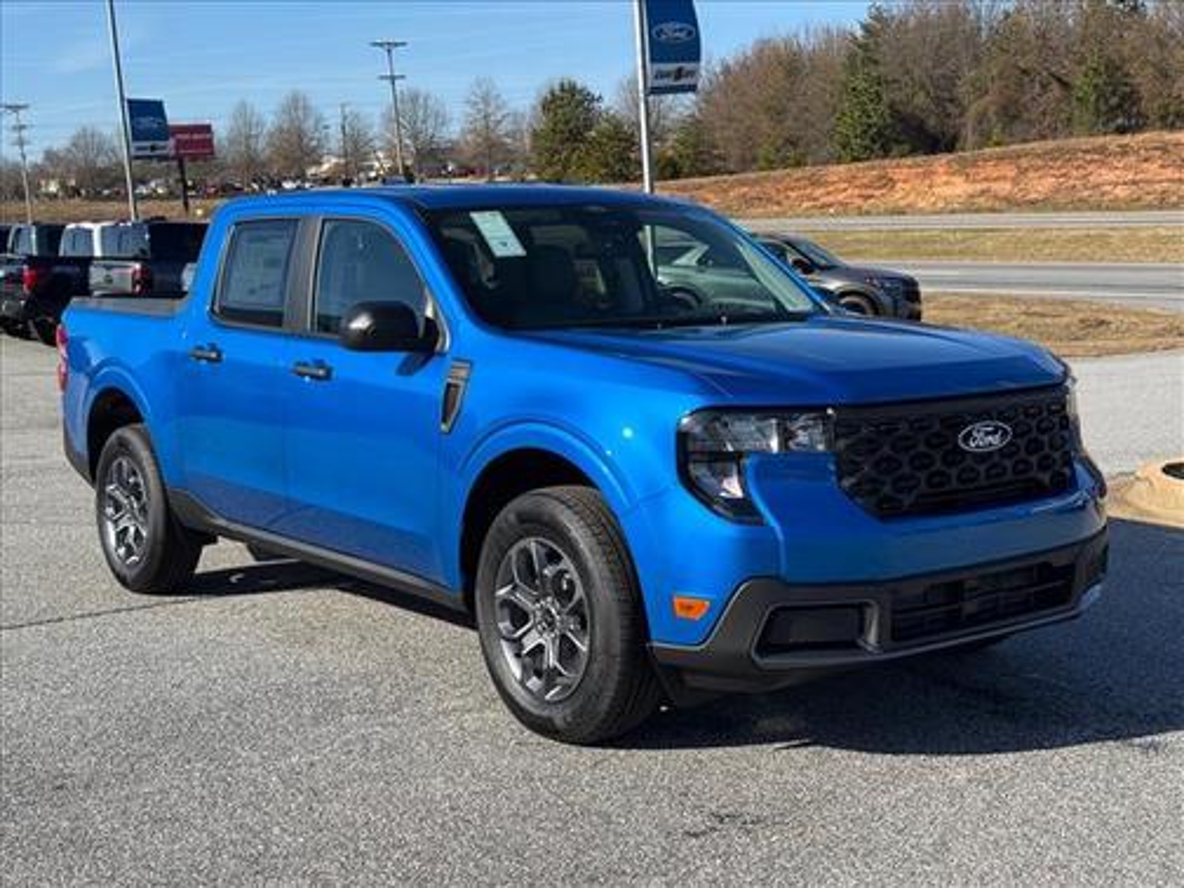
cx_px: 592
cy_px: 444
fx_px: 1642
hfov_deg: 39.7
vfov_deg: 30.3
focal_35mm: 48
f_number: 1.78
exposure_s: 1/3096
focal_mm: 6.76
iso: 64
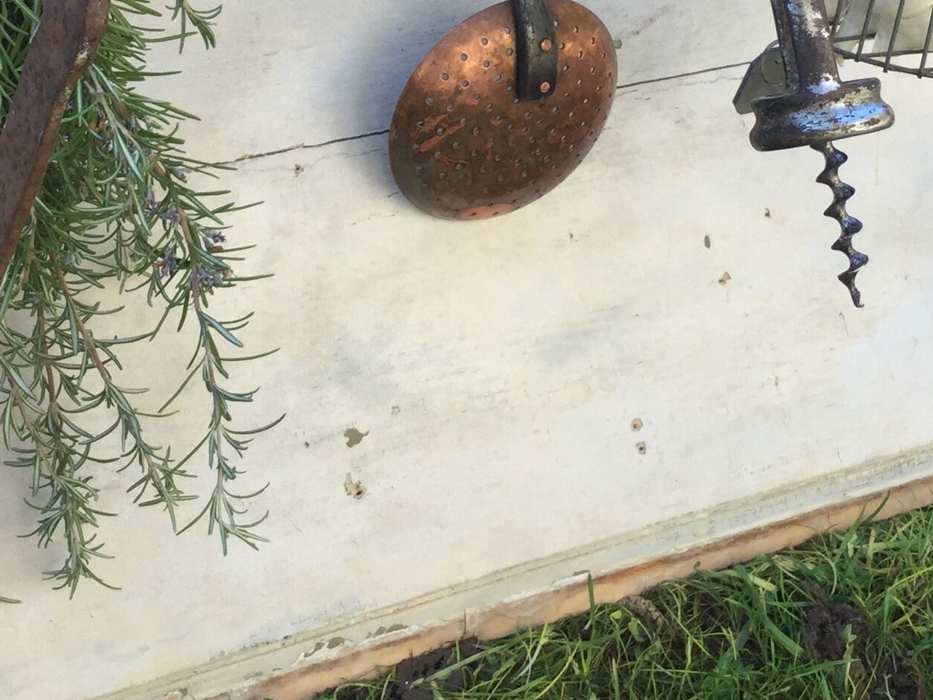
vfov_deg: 17.8
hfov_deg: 24.1
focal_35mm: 81
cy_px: 16
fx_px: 2183
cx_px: 471
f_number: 2.4
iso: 25
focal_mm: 3.3
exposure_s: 1/242
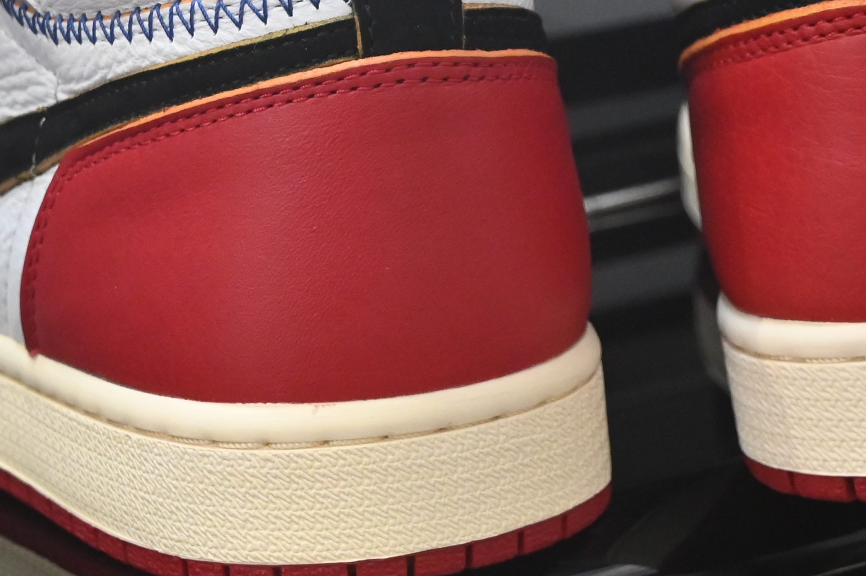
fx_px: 5385
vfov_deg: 6.1
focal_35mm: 224
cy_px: 115
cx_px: 738
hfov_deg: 9.2
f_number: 7.1
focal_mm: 70
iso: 4000
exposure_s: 1/60
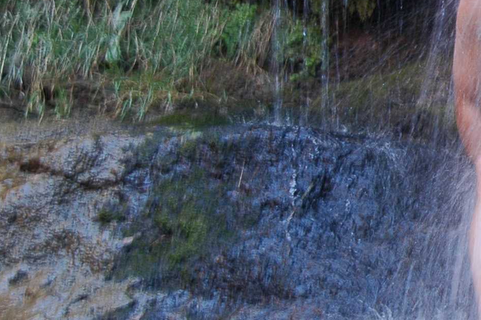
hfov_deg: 10.4
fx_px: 2563
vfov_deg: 7.1
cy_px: 46
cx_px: 661
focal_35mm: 192
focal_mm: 40
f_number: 5
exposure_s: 1/25
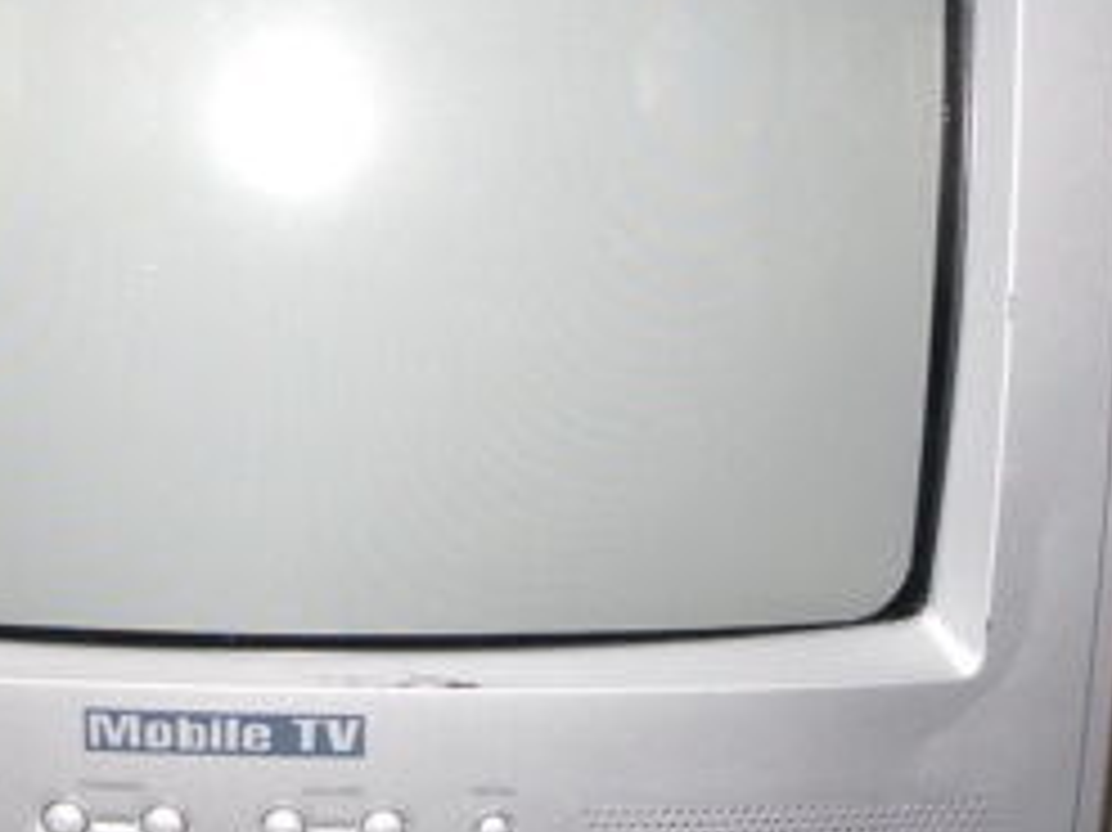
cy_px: 427
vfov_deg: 21.6
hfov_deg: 28.1
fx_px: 2183
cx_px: 266
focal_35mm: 68
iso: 100
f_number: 8.2
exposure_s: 1/45
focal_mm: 6.3
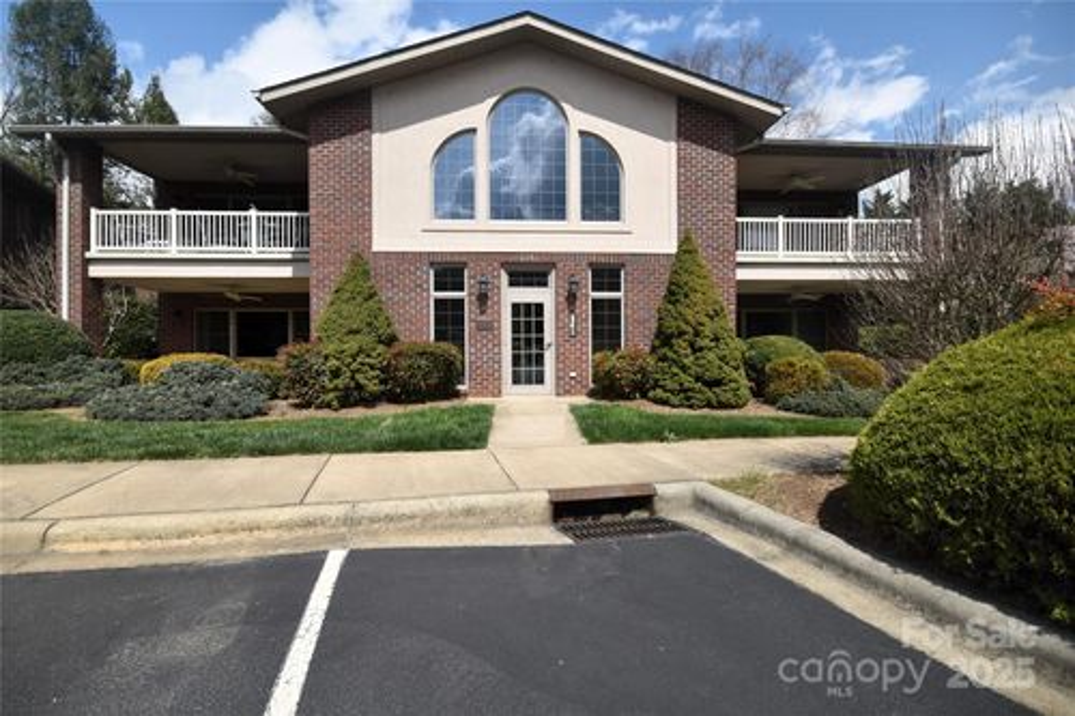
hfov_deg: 100.4
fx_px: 448
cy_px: 358
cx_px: 538
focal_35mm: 15
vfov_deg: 77.3
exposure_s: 1/250
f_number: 8
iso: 200
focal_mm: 10
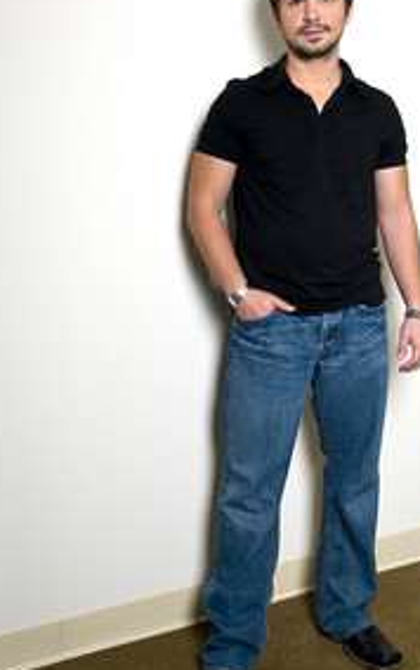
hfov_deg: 29.7
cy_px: 285
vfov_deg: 46.0
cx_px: 278
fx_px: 786
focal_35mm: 43
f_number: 5
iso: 100
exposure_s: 1/100
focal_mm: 20
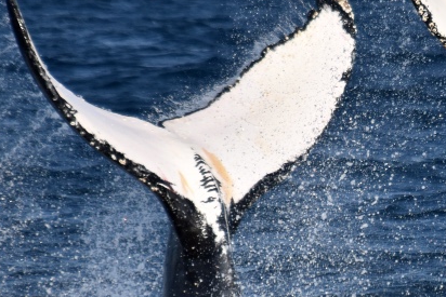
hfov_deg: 1.9
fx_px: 13533
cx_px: 445
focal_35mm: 1092
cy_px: 141
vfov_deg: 1.3
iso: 400
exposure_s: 1/1600
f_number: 7.1
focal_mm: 300
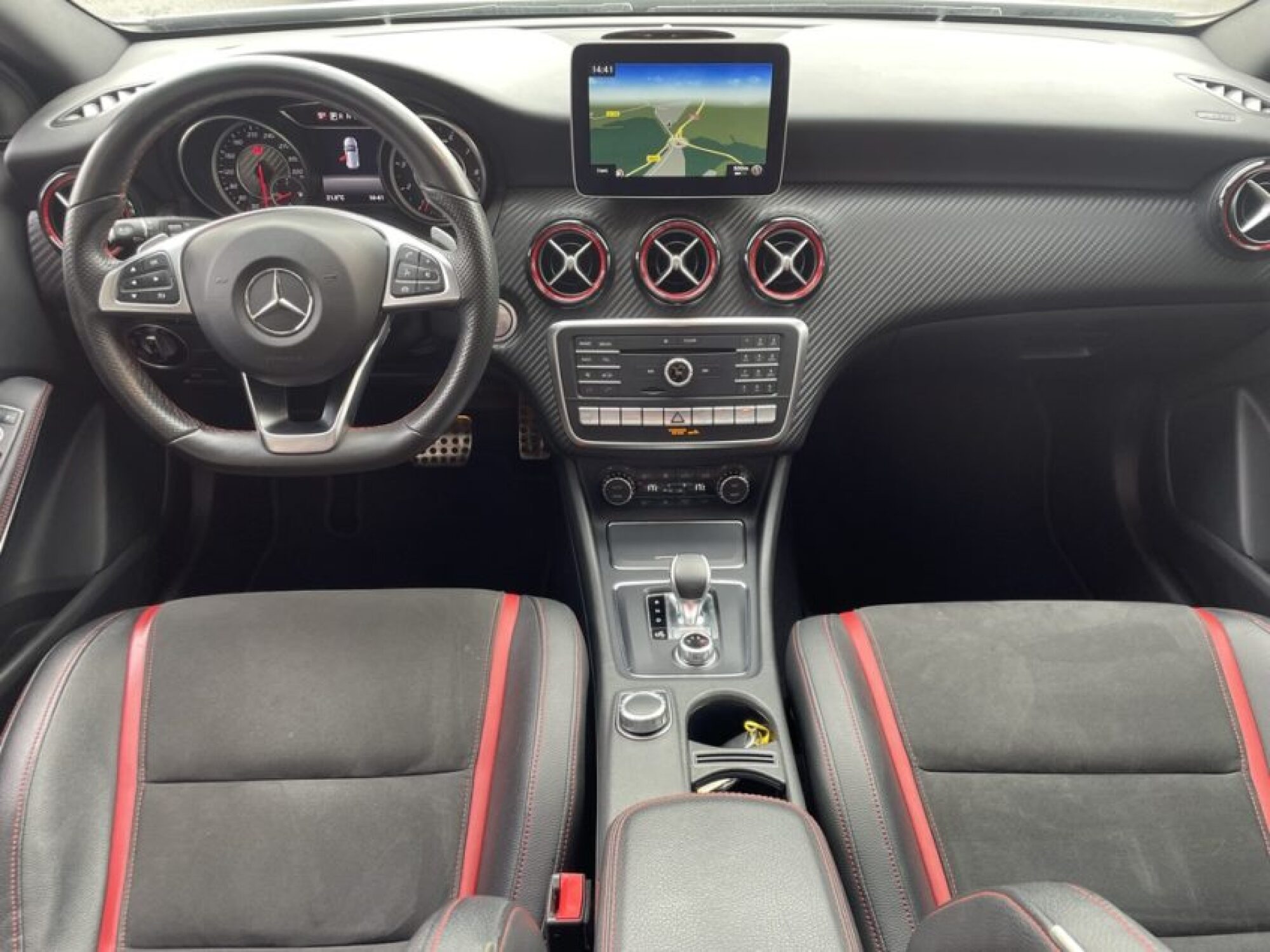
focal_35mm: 26
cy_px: 476
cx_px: 635
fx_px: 954
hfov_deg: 67.3
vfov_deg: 53.0
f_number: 1.6
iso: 125
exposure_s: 1/103
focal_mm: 4.2
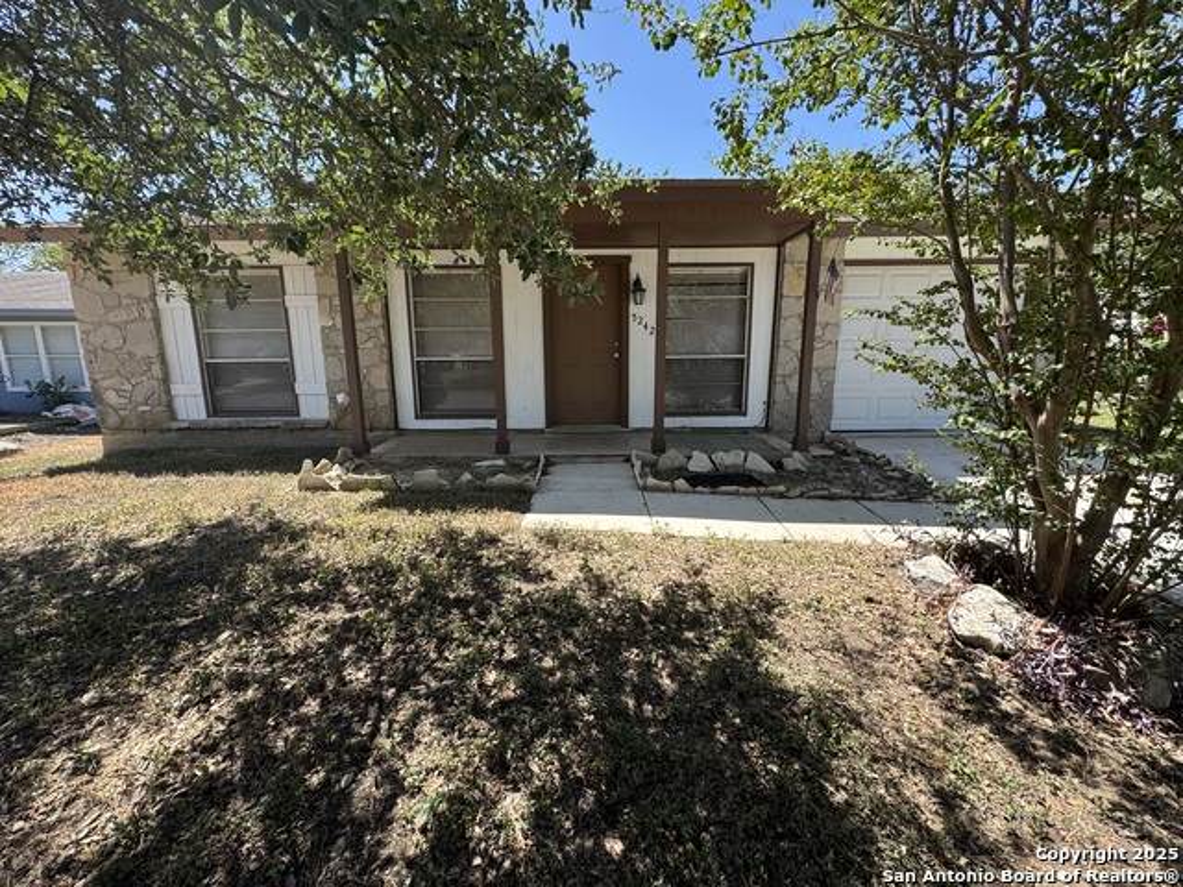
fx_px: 478
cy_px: 444
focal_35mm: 14
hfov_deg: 102.1
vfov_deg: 85.7
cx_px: 592
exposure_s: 1/438
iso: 40
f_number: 2.2
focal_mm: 2.22
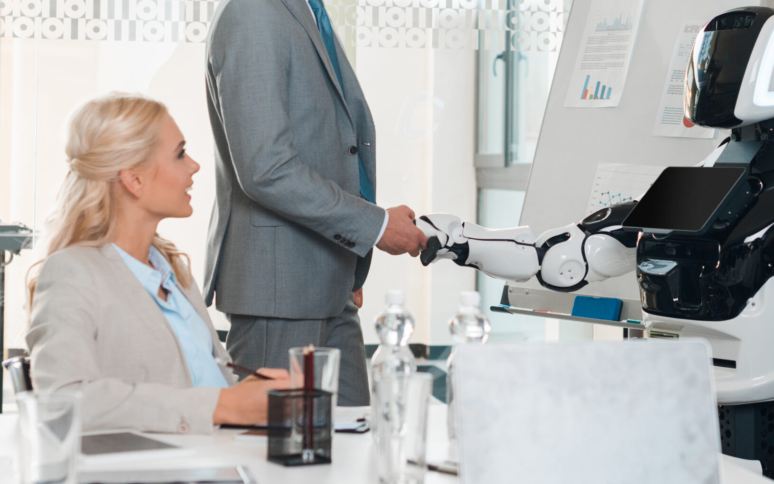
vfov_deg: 16.3
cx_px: 494
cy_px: 147
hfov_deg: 25.7
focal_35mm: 80
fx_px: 1688
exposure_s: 1/200
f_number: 3.5
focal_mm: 50
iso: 500
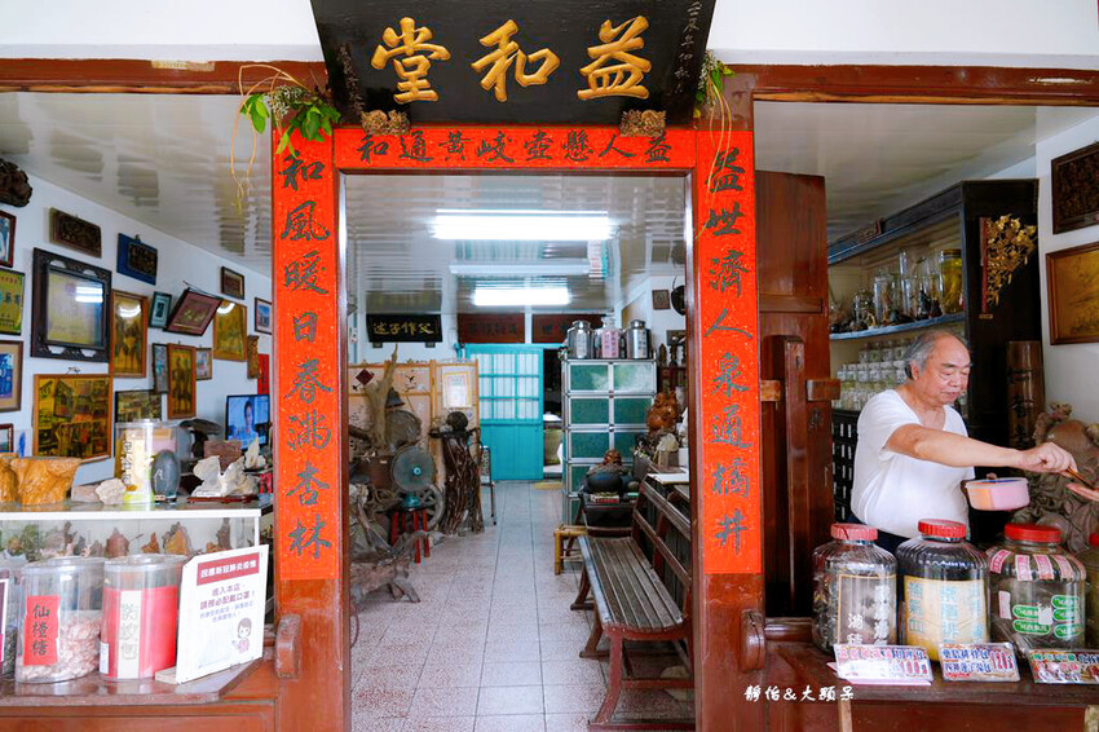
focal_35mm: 24
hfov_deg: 73.8
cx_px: 550
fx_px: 732
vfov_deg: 53.1
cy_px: 366
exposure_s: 1/40
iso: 320
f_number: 4.5
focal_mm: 24
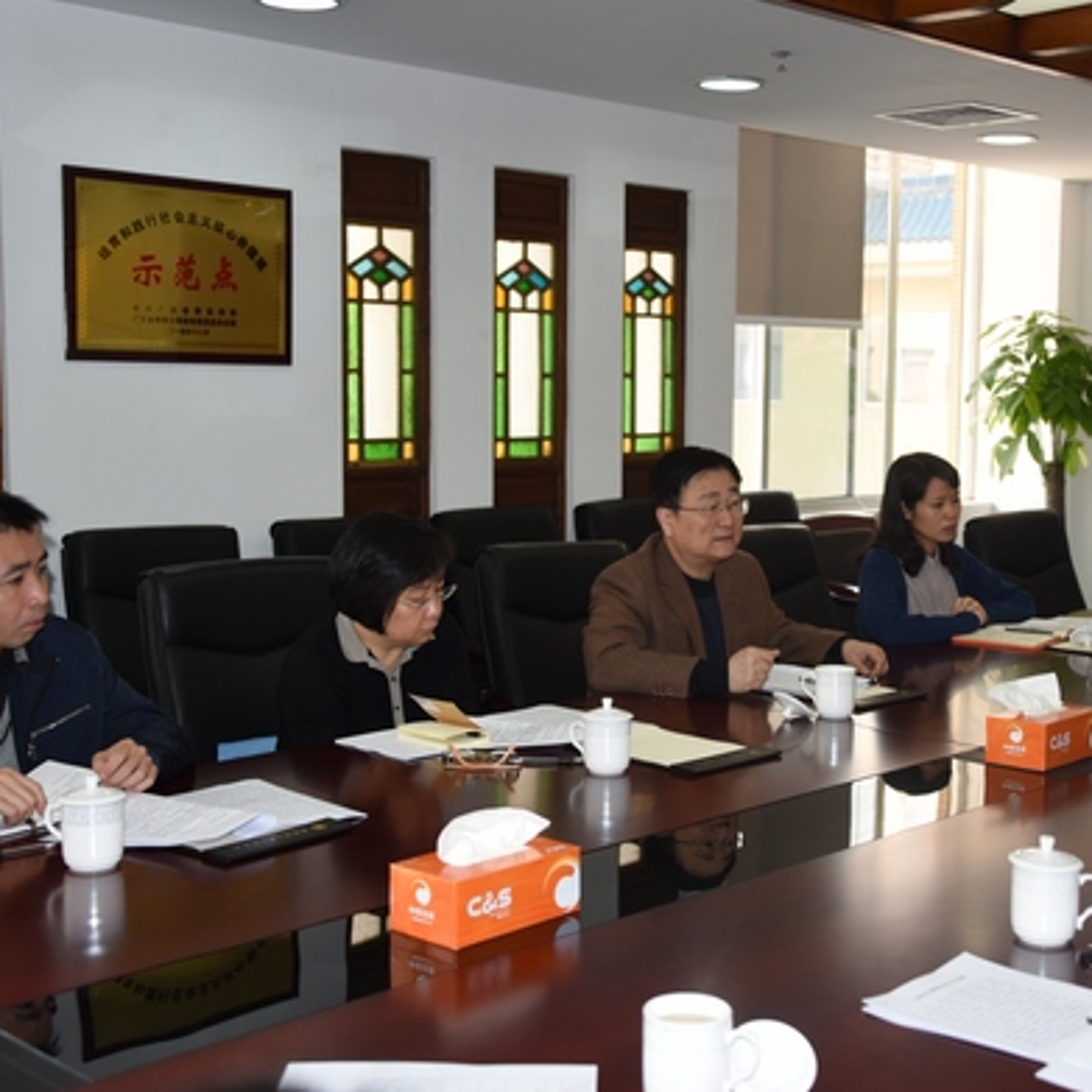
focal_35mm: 47
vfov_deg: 36.1
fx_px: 1677
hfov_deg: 35.9
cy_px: 550
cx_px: 679
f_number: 4
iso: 400
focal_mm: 36
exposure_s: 1/100
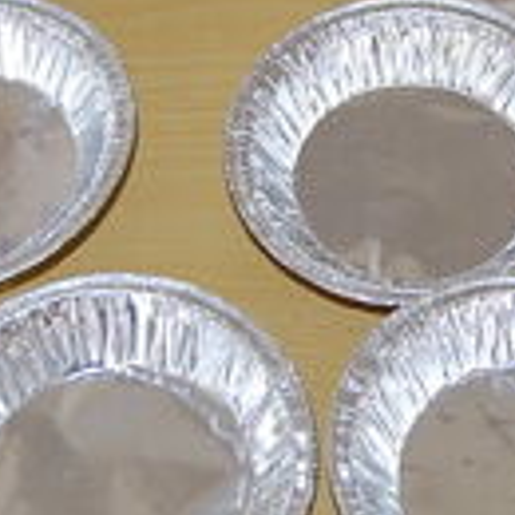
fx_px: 1902
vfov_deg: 15.3
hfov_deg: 15.4
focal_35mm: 113
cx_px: 380
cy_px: 105
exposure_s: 1/60
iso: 360
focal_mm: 24
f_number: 4
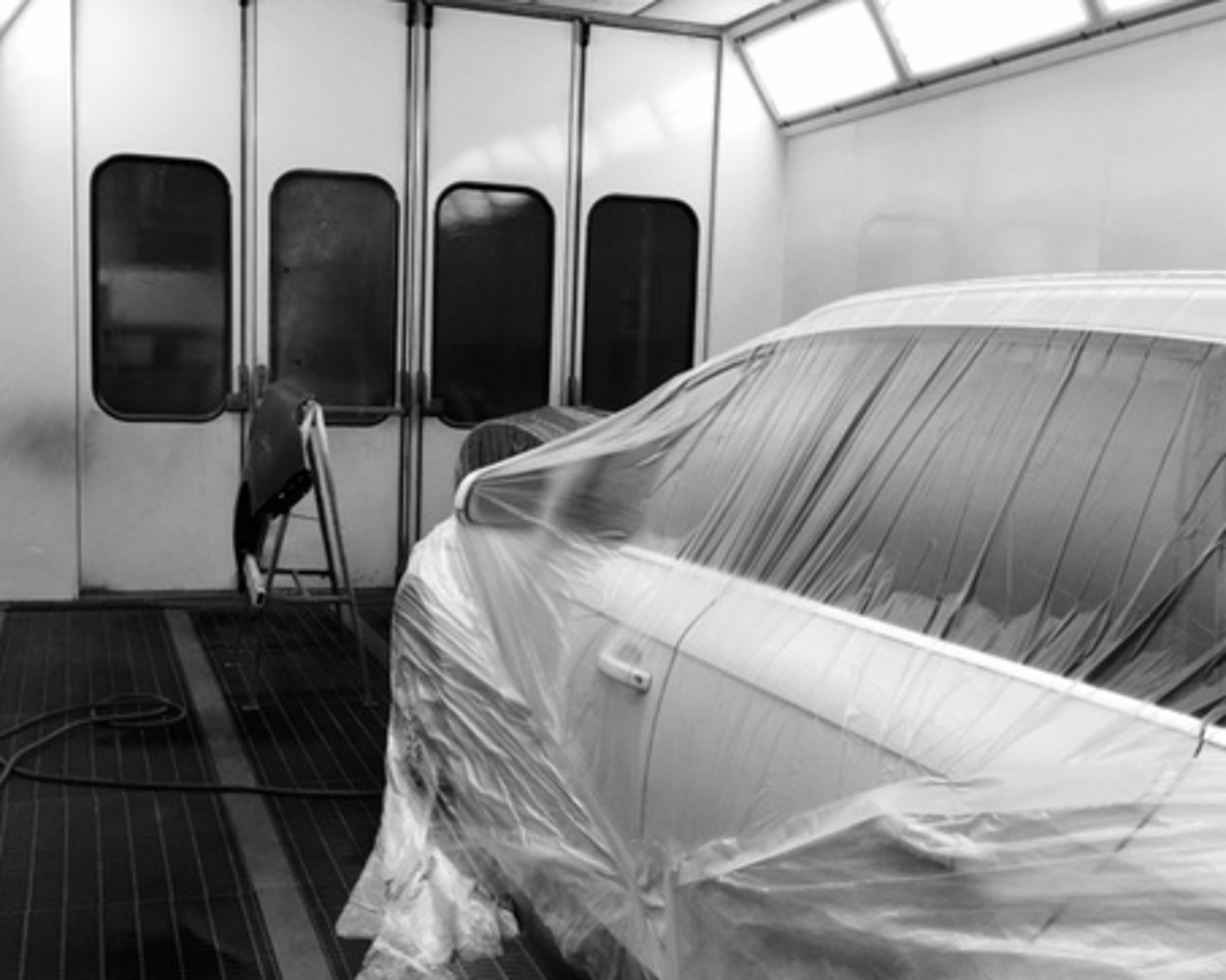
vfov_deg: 37.3
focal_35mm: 40
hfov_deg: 45.8
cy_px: 547
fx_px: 1451
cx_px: 598
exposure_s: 1/100
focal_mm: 4.15
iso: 32
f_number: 2.2
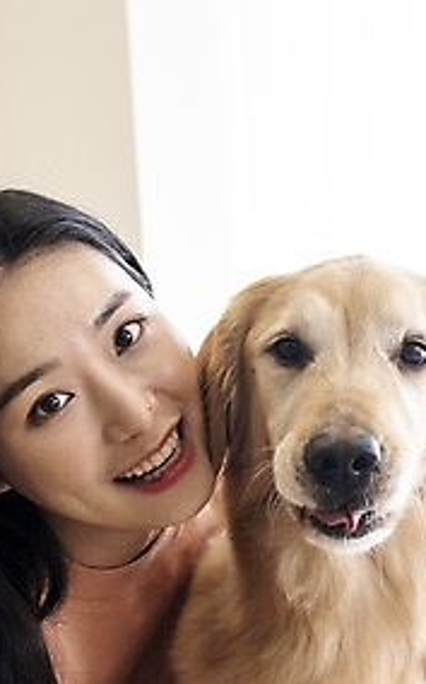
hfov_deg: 13.3
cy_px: 328
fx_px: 1806
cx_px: 419
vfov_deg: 21.4
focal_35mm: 97
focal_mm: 30
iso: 250
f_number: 2.8
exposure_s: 1/320
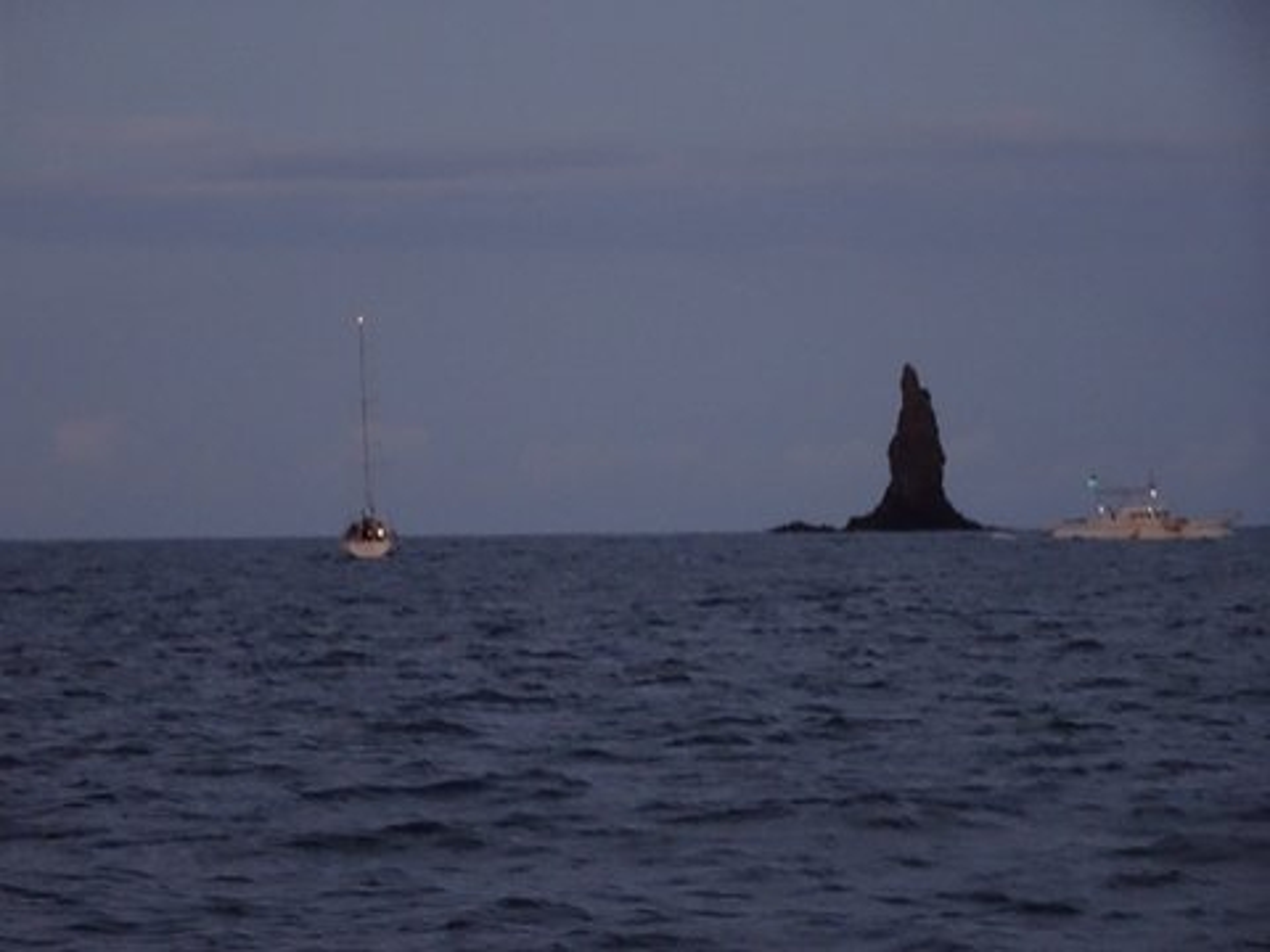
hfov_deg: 10.8
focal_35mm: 183
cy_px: 476
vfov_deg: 8.1
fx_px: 6714
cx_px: 635
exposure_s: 1/25
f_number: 5.6
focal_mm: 31.31
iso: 1250
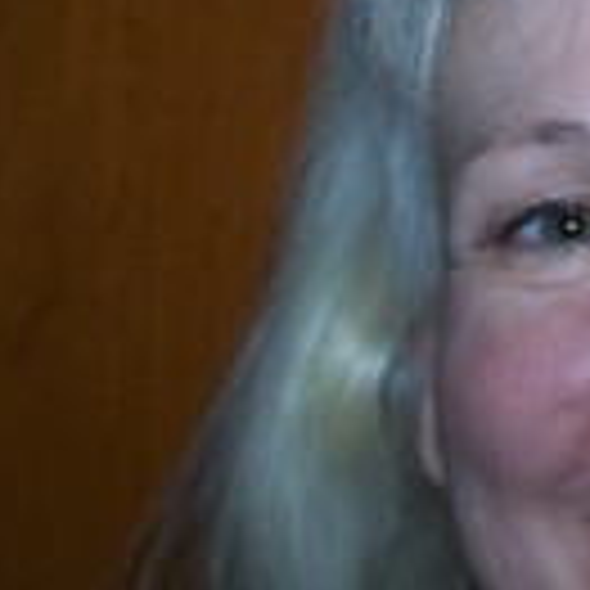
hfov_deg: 14.6
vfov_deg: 15.1
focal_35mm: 115
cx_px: 743
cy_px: 128
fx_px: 2218
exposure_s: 1/60
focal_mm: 6.3
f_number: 2.8
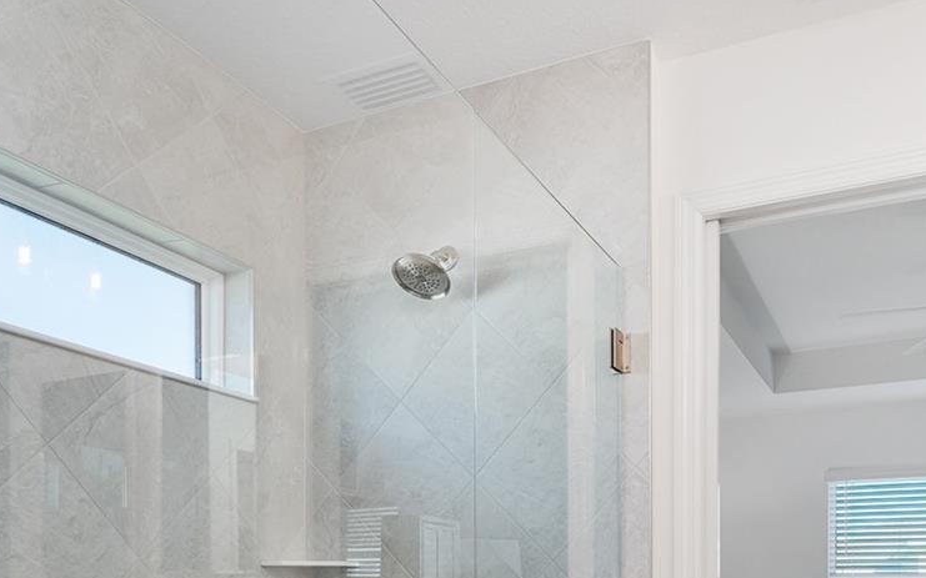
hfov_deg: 57.8
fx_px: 833
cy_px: 593
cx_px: 542
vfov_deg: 34.5
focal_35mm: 33
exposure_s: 1/13
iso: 100
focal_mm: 15
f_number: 6.3
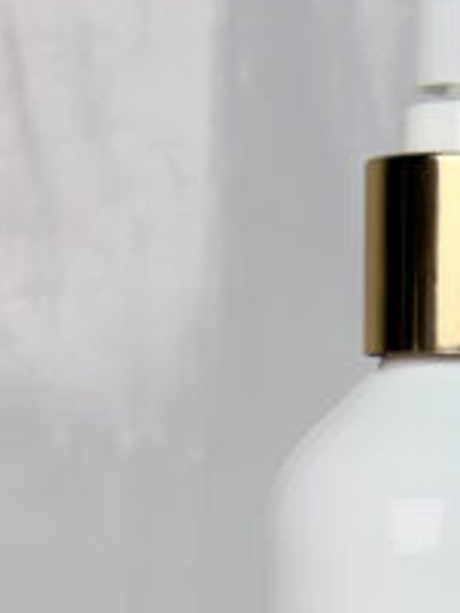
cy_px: 1028
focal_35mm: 191
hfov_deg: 7.7
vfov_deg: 9.9
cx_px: 478
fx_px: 3381
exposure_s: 1/140
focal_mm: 6.76
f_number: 1.78
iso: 50
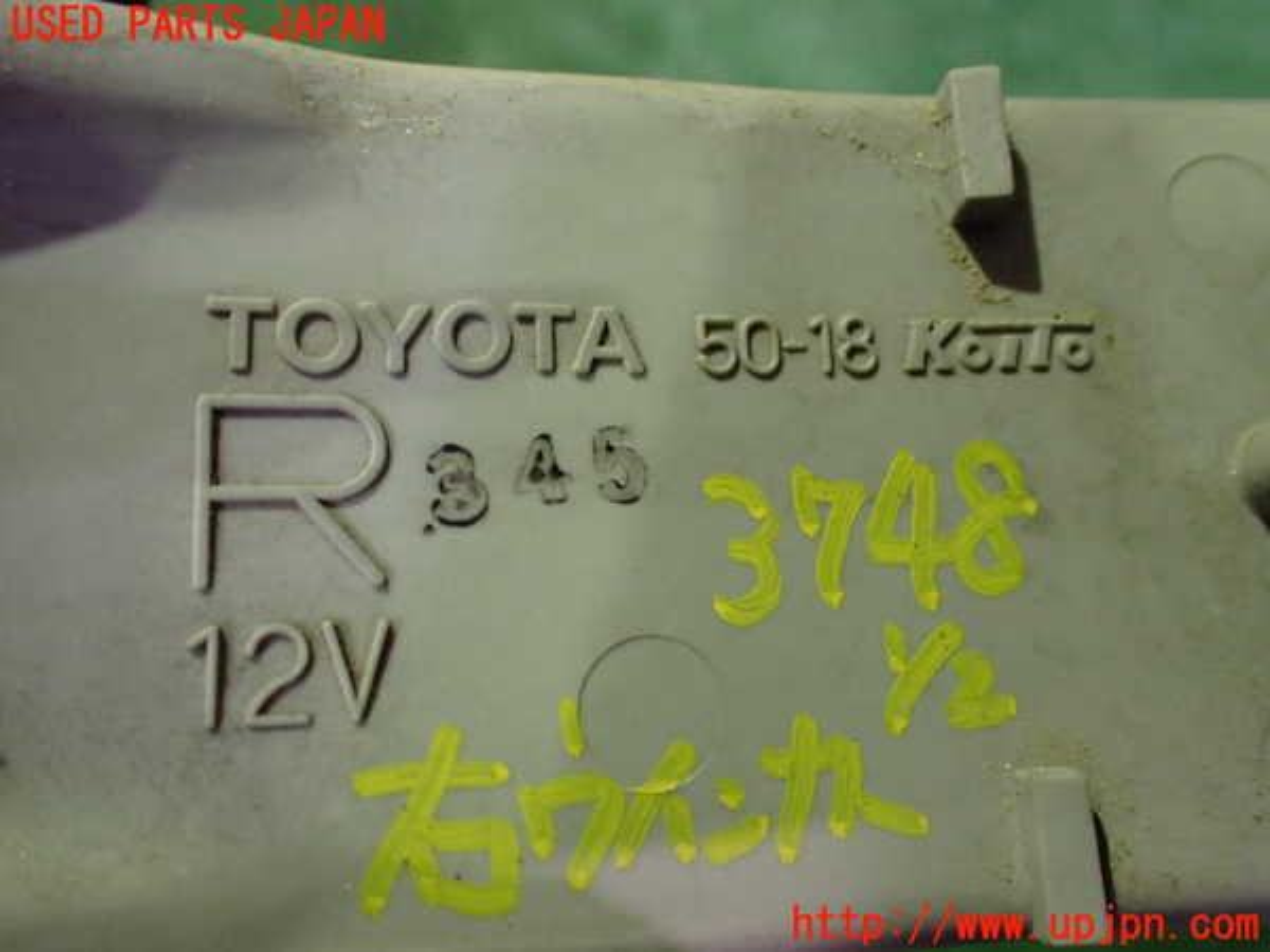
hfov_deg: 60.0
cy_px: 476
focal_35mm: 30
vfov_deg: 46.8
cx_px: 635
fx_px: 1101
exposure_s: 1/30
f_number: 2.3
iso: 1000
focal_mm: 5.4
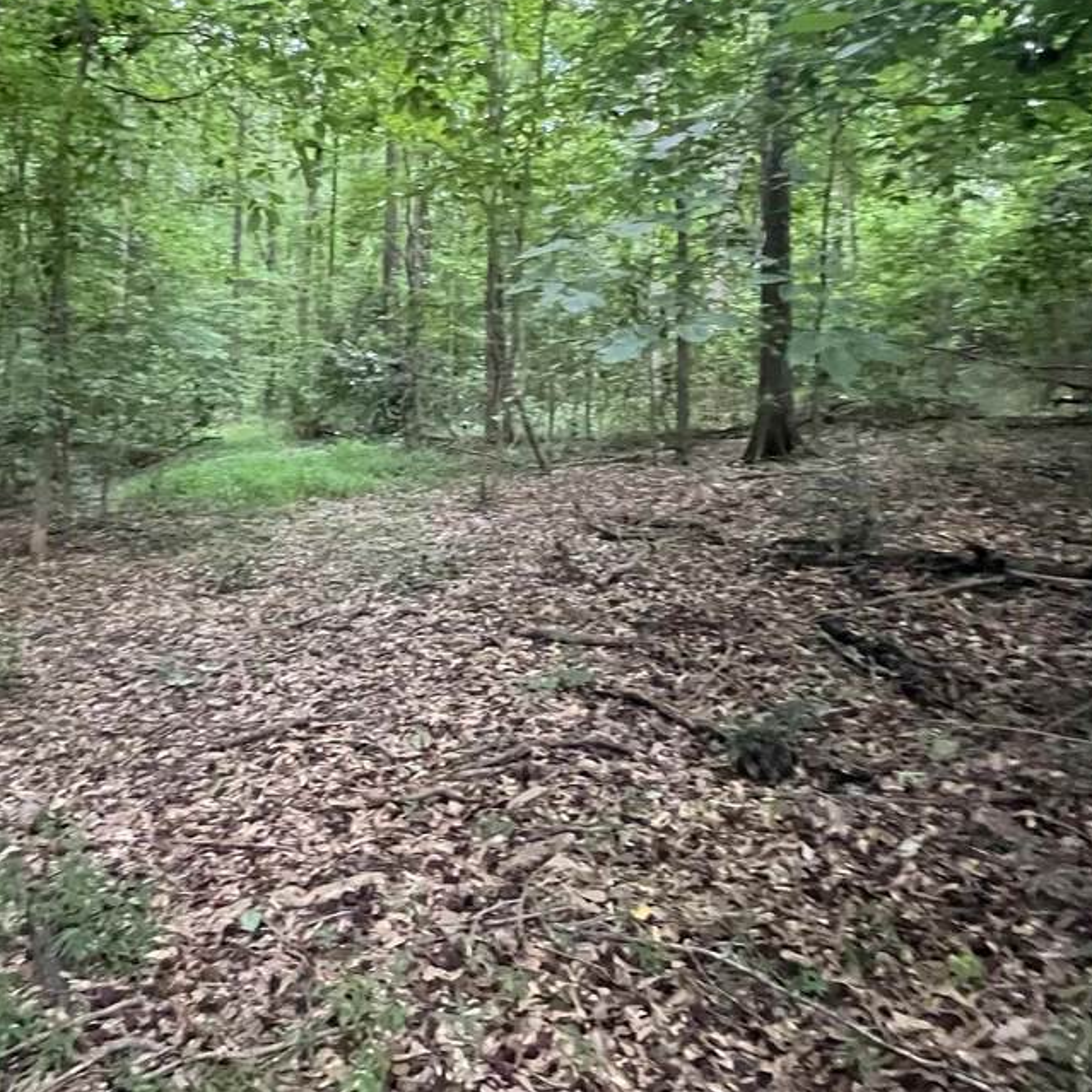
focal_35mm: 23
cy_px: 388
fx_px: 821
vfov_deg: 65.9
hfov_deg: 66.6
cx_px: 432
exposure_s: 1/60
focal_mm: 1.57
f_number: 1.8
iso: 1000
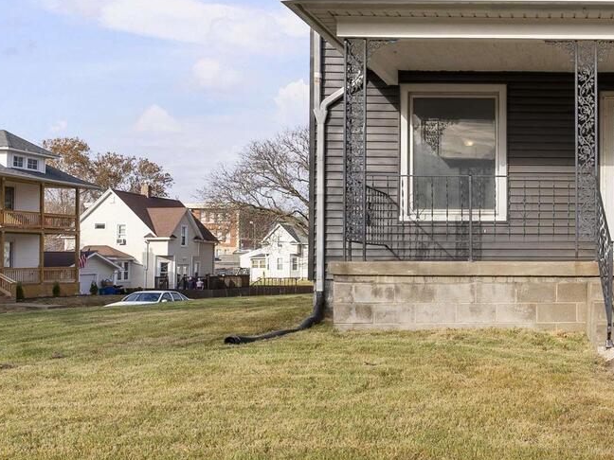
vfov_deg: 36.9
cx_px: 576
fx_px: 660
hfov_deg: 44.4
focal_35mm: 37
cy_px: 81
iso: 80
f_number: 8
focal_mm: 15.5
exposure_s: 1/100
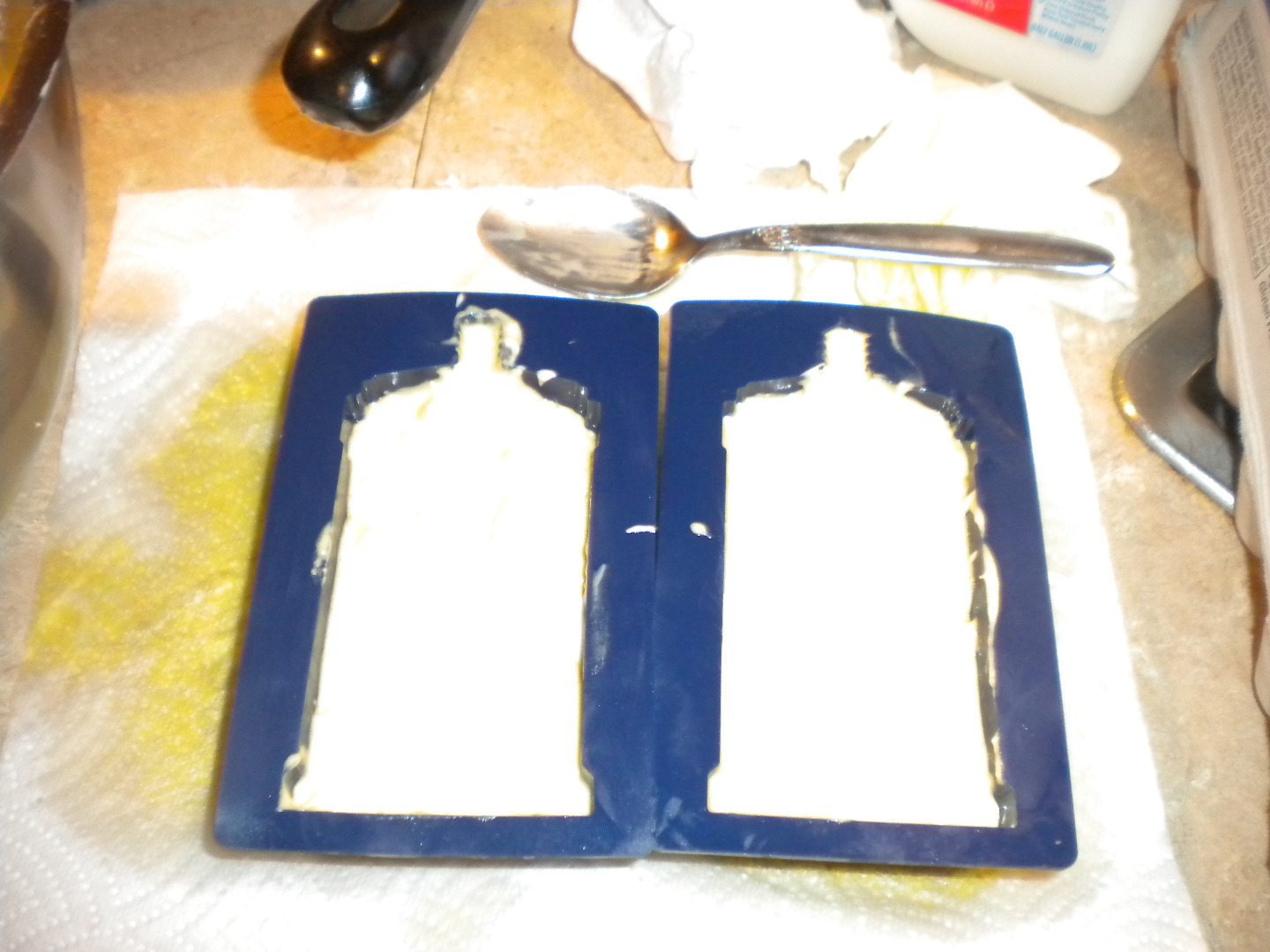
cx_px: 635
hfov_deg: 52.6
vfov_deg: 40.7
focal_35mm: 35
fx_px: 1284
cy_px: 476
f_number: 3.1
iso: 400
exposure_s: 1/30
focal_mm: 6.3
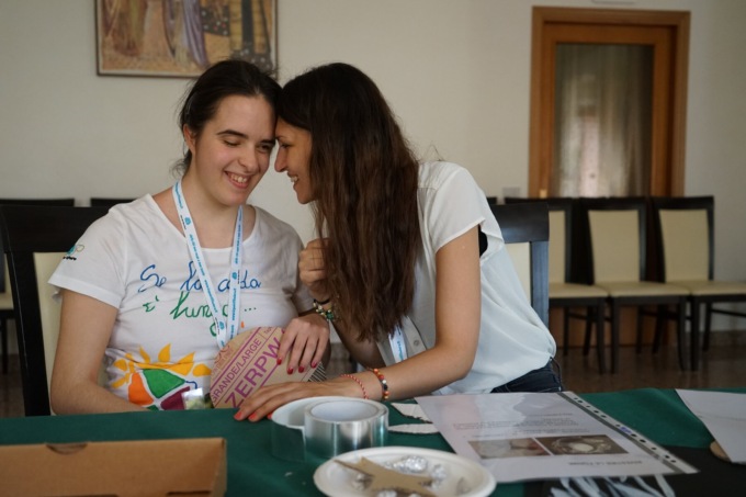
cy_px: 248
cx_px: 373
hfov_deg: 58.7
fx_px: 663
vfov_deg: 41.1
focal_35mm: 32
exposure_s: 1/200
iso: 2000
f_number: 4
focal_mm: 32
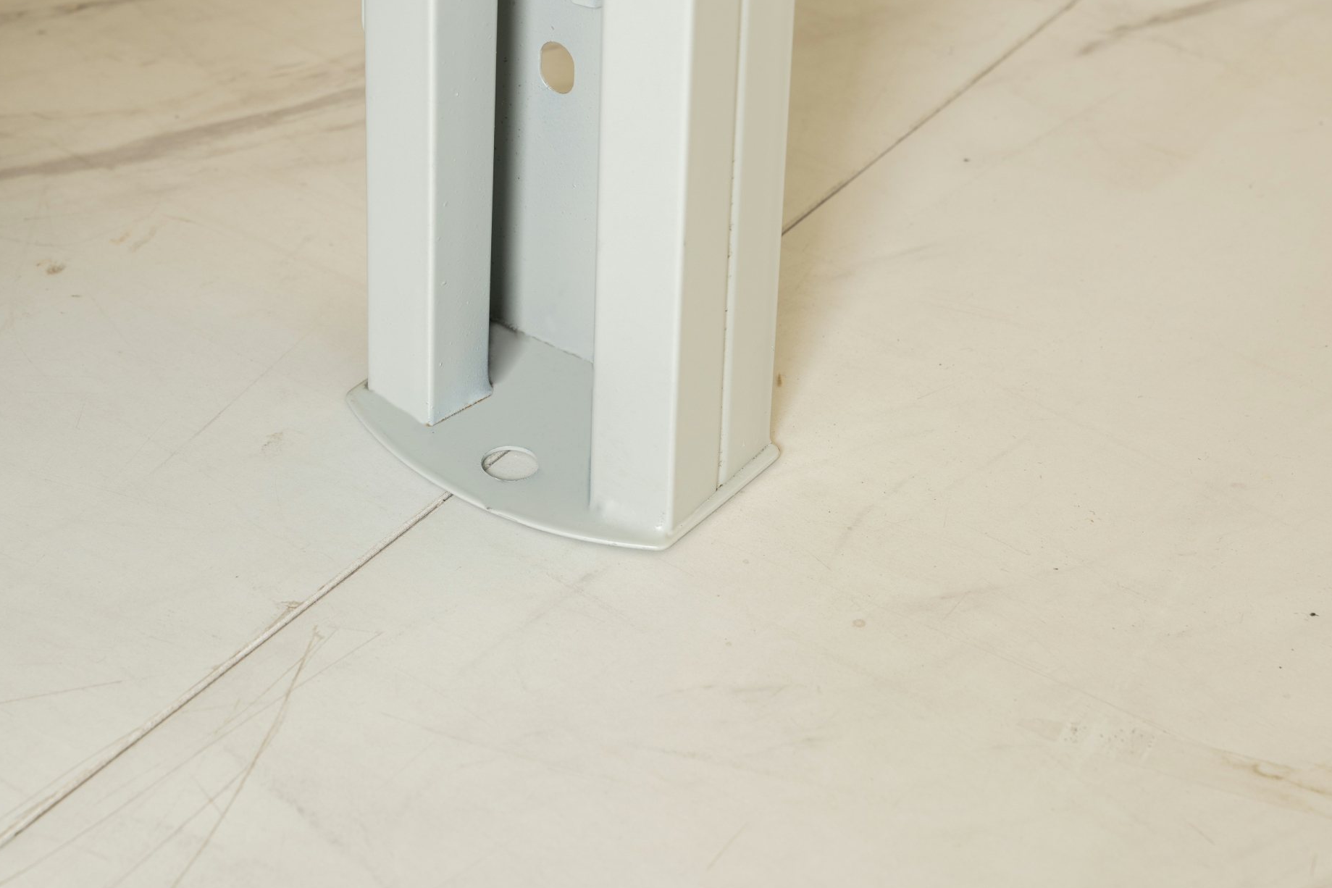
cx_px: 523
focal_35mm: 93
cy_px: 277
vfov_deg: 14.7
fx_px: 3441
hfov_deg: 21.9
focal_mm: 57
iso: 125
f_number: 7.1
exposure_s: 1/125
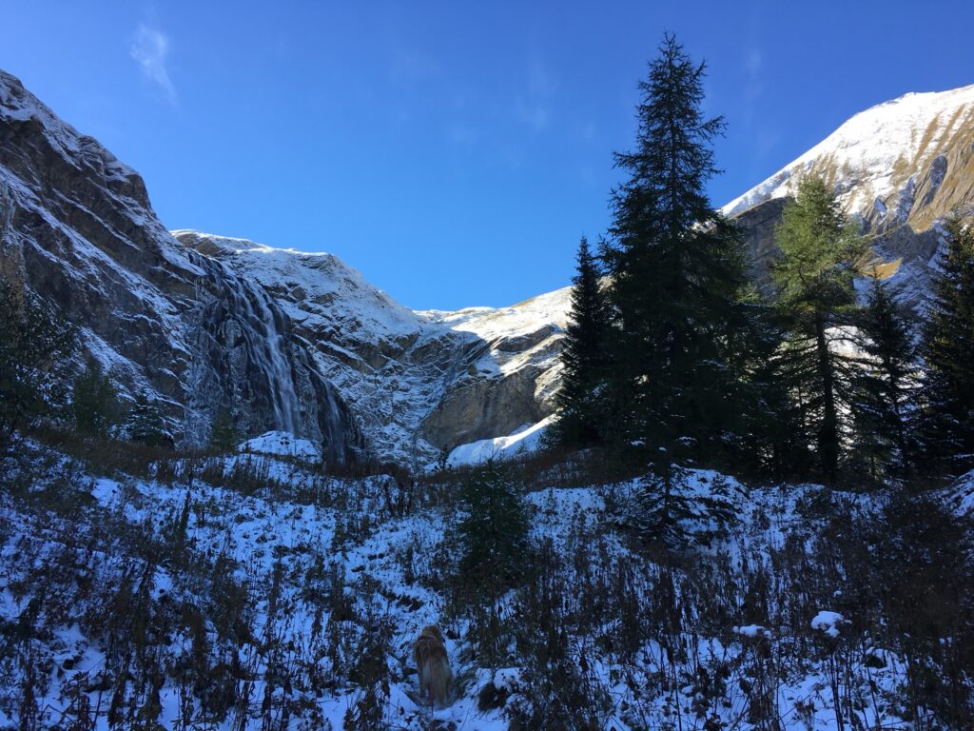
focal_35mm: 29
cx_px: 487
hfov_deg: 61.7
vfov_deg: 48.2
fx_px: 816
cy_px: 366
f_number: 2.2
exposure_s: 1/635
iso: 25
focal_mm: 4.15
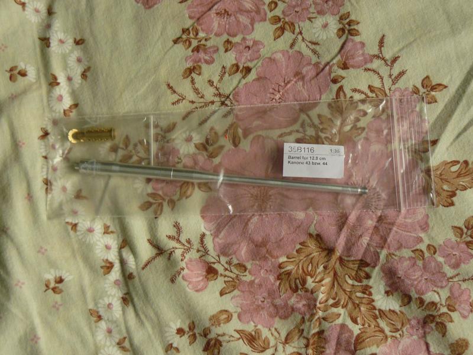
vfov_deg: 29.7
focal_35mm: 49
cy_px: 178
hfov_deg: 38.9
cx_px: 236
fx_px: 670
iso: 200
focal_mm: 6.9
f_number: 2.8
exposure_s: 1/30
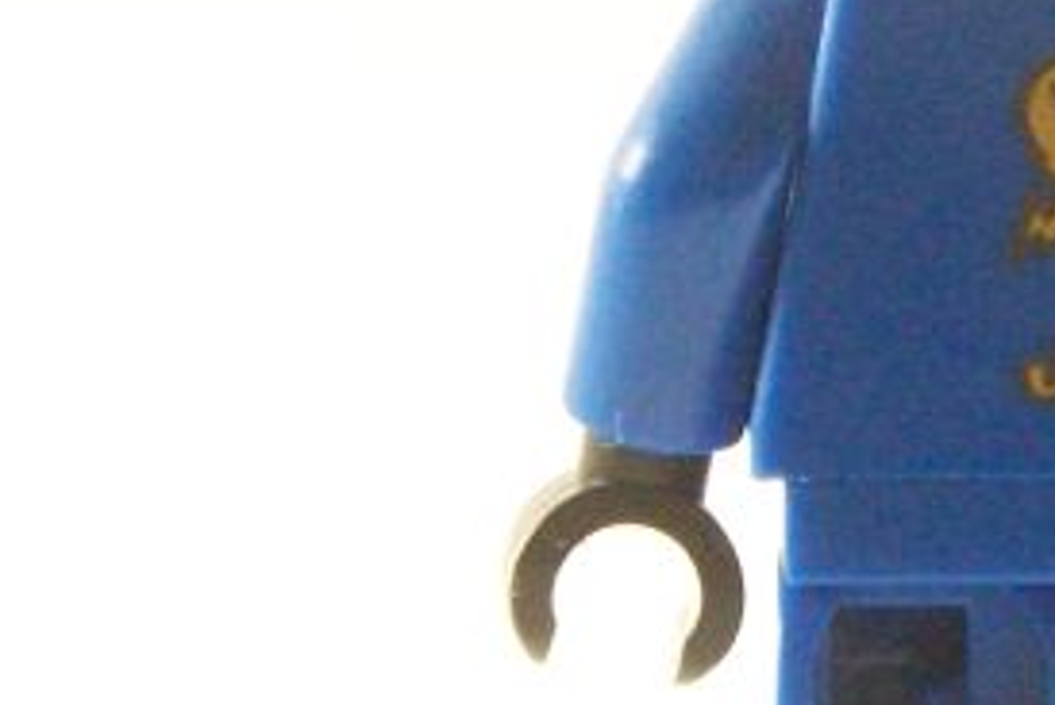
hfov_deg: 6.4
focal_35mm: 319
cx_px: 1147
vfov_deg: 4.3
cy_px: 196
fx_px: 9353
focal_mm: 13.7
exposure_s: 1/60
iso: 400
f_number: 4
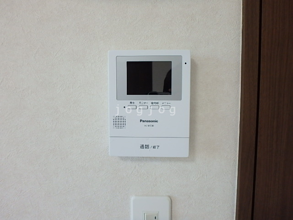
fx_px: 178
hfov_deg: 79.0
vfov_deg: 63.4
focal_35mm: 21
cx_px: 146
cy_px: 110
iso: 200
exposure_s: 1/40
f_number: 3.5
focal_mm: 3.7
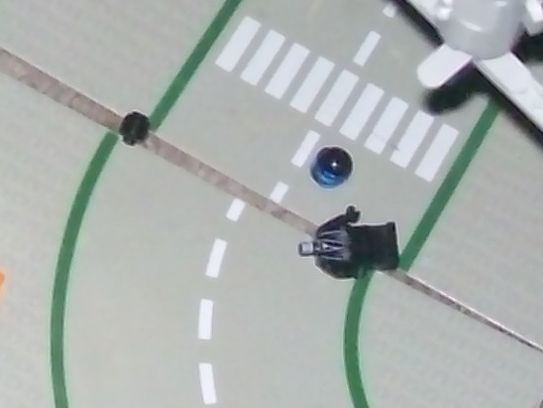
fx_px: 2651
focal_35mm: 169
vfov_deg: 8.6
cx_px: -154
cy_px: -161
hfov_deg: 11.4
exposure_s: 1/128
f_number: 2.7
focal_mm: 6
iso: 200
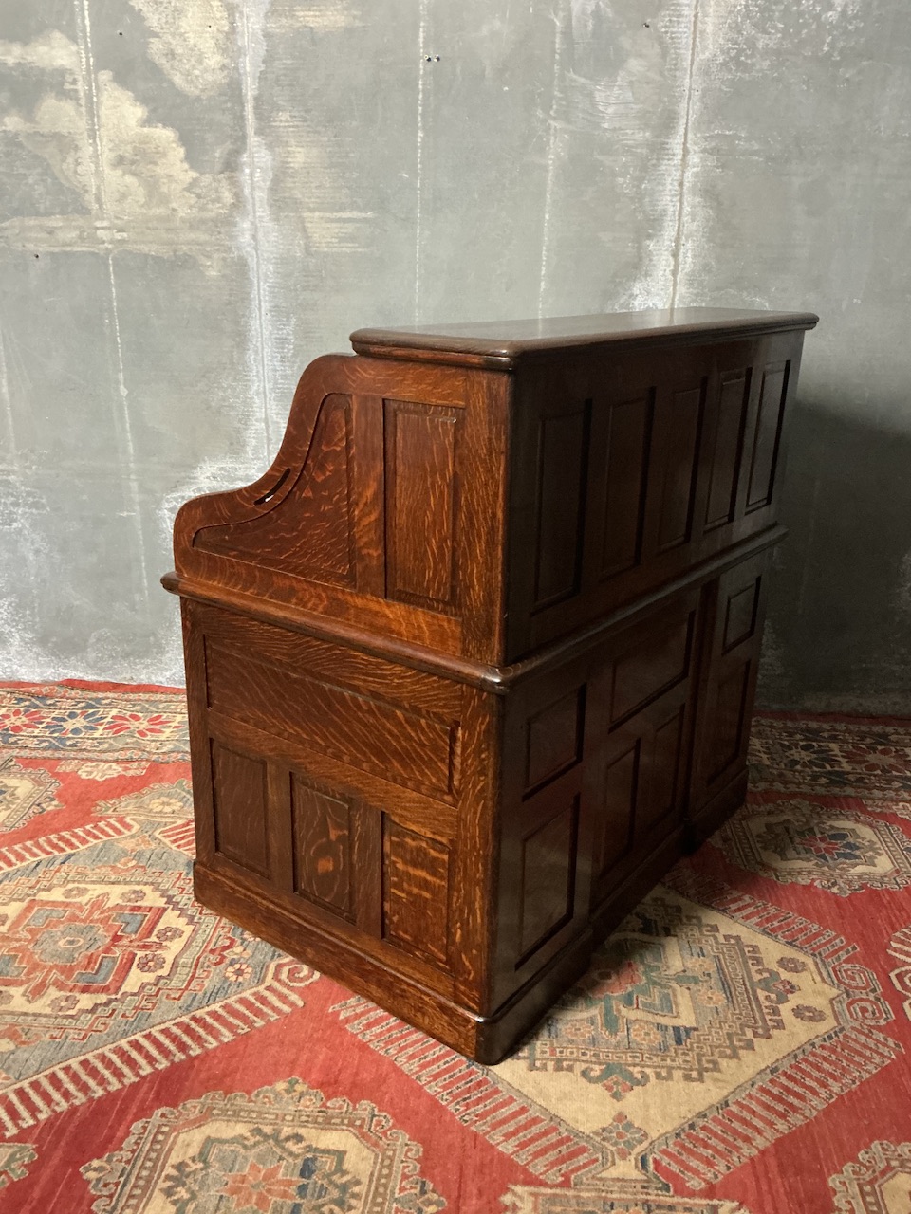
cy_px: 607
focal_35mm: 29
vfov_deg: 61.7
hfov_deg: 48.2
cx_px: 456
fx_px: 1018
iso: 320
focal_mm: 3
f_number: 1.8
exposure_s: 1/25
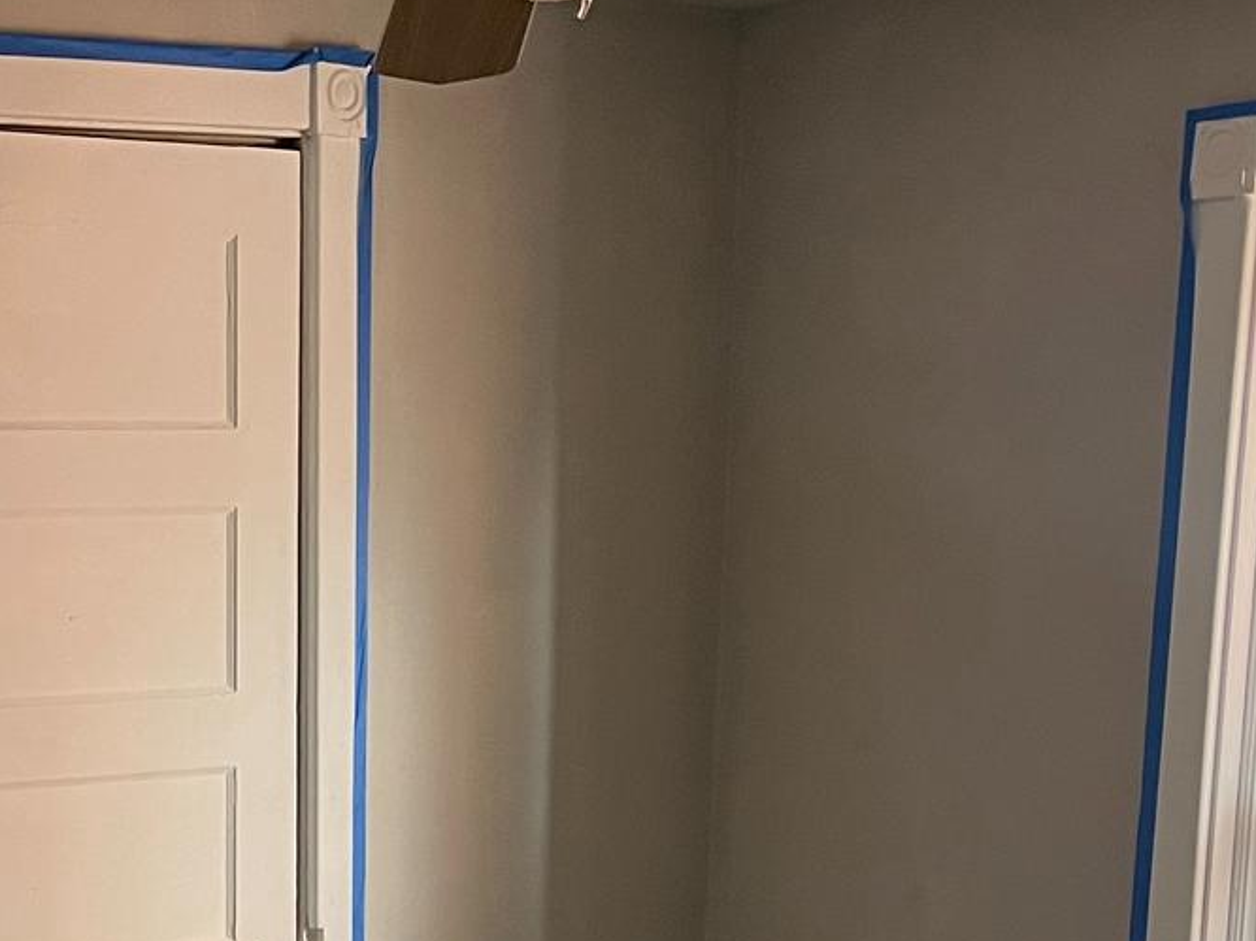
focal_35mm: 80
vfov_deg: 17.4
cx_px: 117
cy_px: 1177
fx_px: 2902
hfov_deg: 23.7
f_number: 1.6
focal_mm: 5.1
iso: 160
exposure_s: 1/60
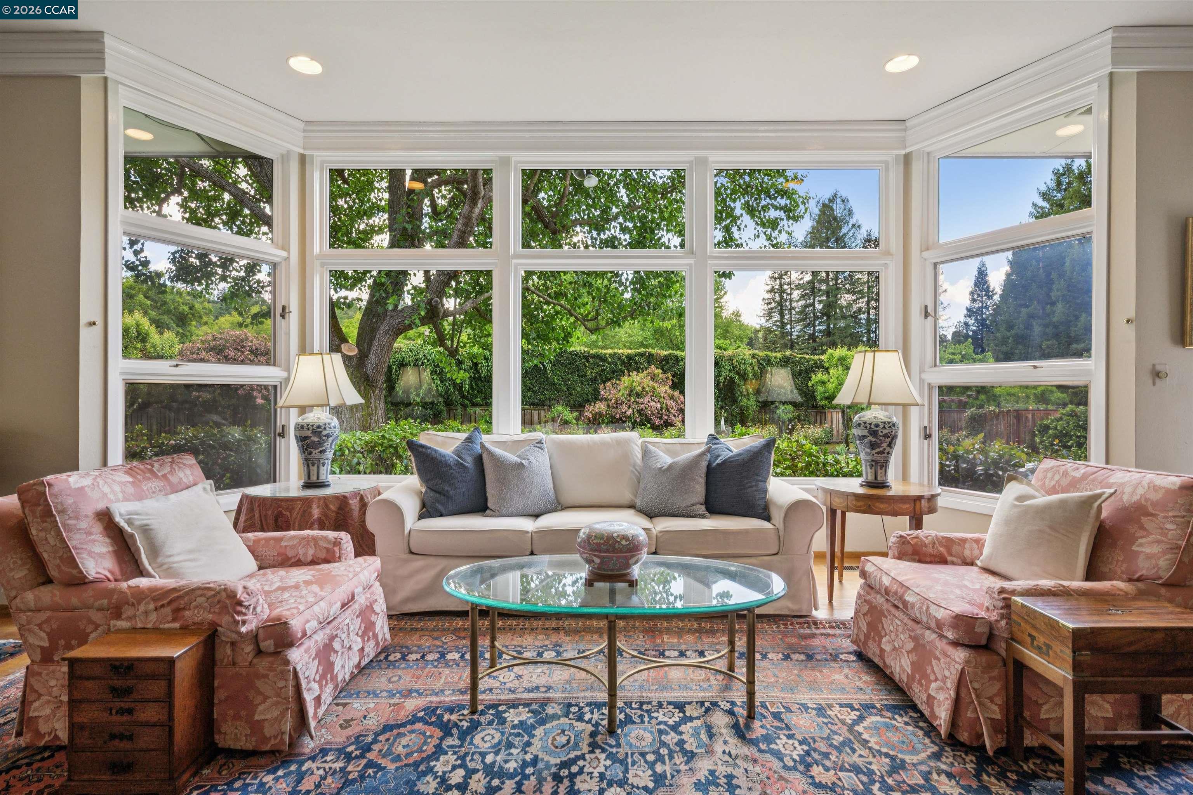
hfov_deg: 91.6
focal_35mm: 18
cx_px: 596
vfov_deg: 68.9
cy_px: 398
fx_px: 580
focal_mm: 17.5
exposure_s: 1/60
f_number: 9
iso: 400
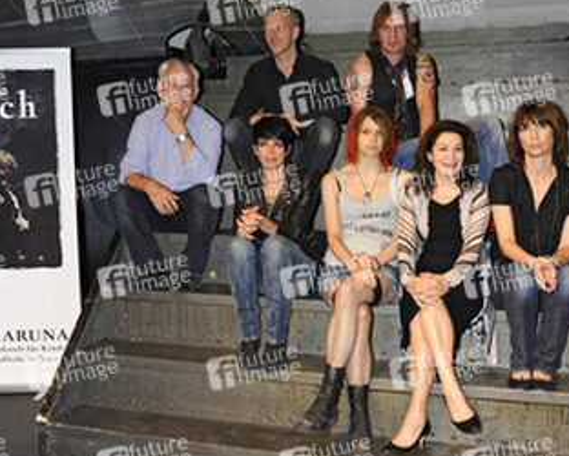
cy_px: 232
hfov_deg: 43.8
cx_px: 278
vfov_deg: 35.7
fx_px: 708
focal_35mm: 42
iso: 800
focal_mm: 31
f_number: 5.6
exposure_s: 1/160
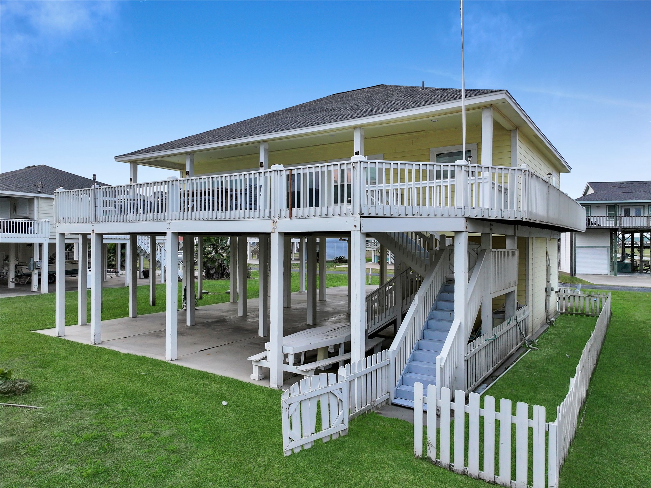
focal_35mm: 24
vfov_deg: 56.8
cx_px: 326
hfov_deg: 71.6
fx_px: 451
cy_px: 244
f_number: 2.8
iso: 330
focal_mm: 12.29
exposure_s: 1/500
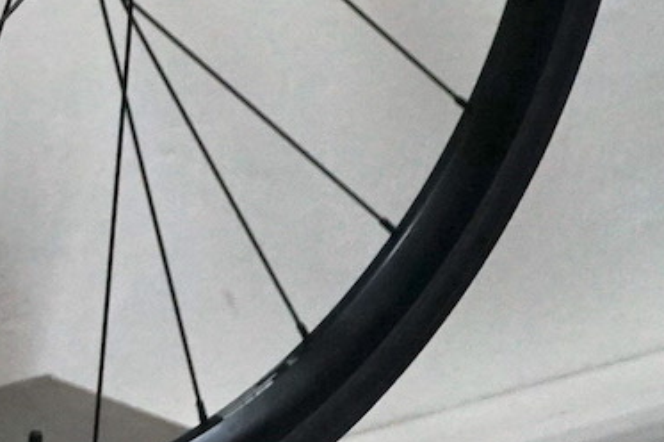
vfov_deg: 4.5
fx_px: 5491
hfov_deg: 6.5
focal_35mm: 298
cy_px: -629
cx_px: -1084
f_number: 5
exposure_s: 1/160
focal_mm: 53
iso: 2000
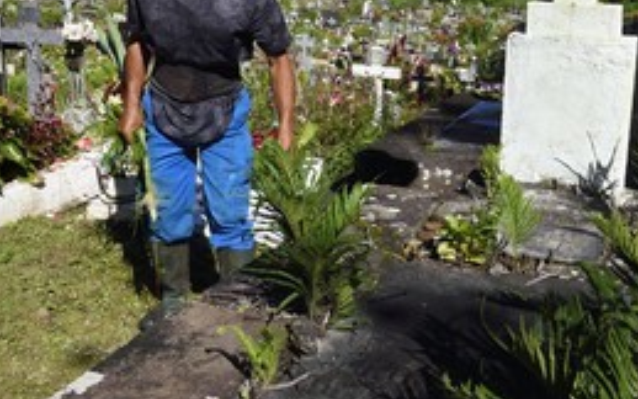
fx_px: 835
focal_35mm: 48
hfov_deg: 41.7
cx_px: 373
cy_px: 94
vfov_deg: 26.5
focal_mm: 29
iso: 200
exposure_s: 1/160
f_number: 20
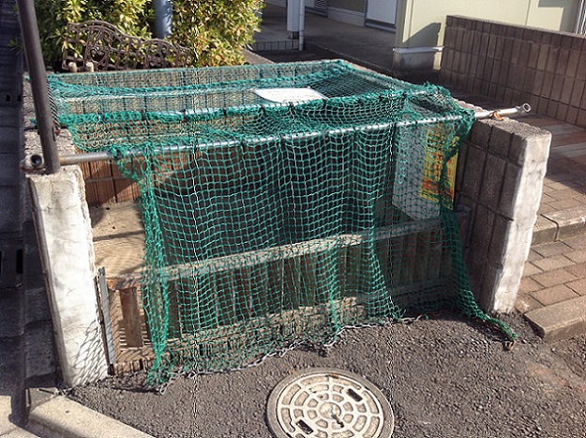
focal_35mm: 35
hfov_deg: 52.7
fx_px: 592
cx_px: 293
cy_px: 219
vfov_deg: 40.6
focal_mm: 4.28
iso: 50
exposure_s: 1/796
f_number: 2.4
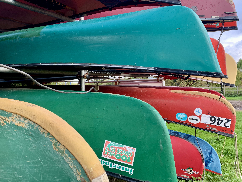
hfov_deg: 58.2
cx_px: 136
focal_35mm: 31
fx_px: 217
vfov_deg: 45.4
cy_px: 81
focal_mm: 4.25
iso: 25
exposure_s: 1/212
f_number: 1.8
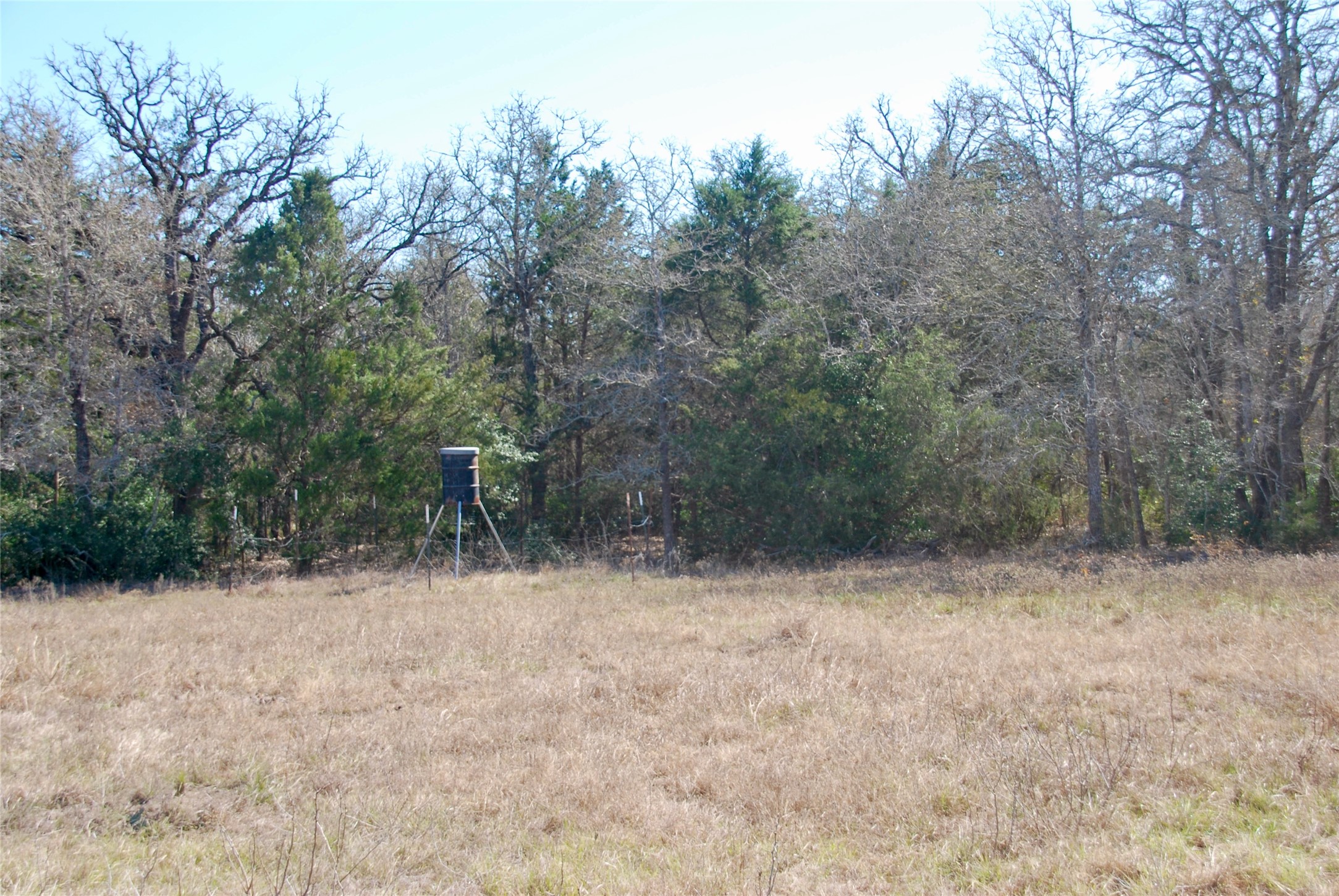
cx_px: 670
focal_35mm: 54
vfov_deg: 25.1
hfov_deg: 36.8
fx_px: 2011
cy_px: 448
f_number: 6.3
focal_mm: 36
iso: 100
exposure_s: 1/160
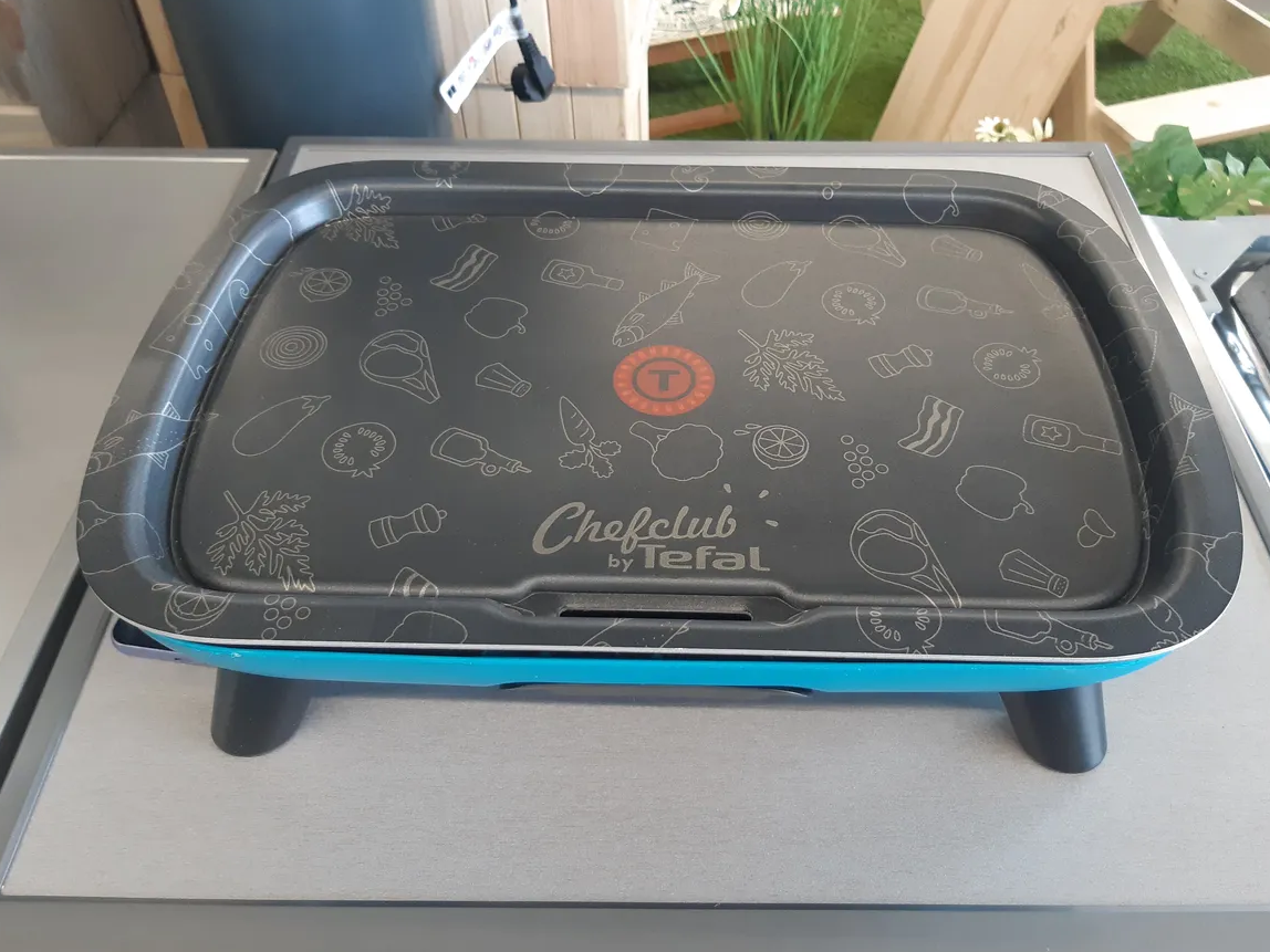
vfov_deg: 48.2
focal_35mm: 29
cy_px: 462
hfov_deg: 61.6
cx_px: 678
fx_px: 1064
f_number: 1.7
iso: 200
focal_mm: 3.92
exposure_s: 1/60
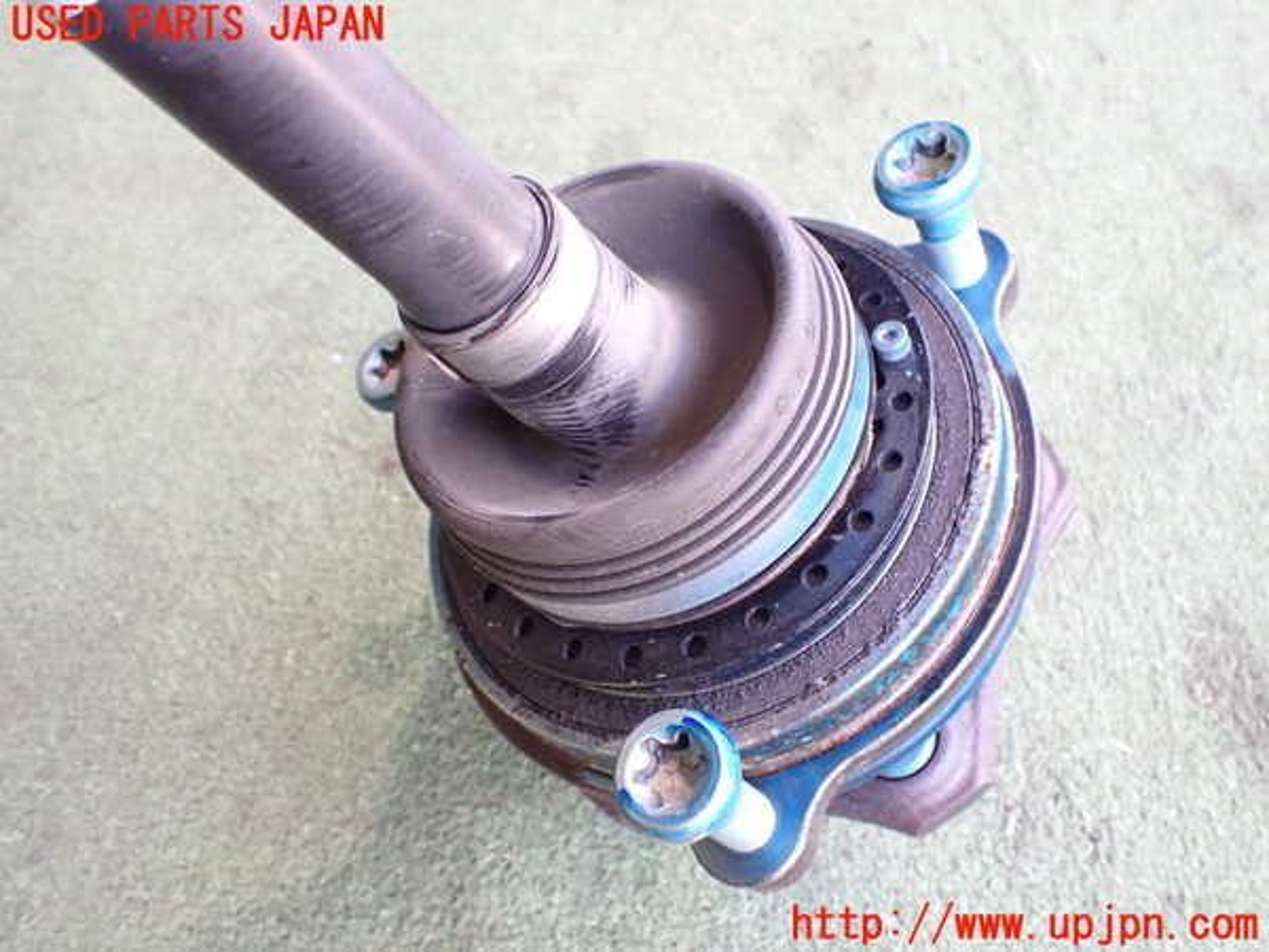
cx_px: 634
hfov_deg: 60.0
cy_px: 476
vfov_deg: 46.8
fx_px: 1100
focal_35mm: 30
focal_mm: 5.4
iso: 800
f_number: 2.3
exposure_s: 1/80
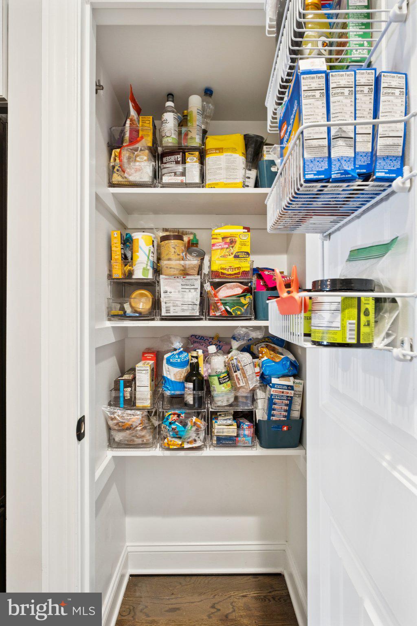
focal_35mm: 18
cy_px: 313
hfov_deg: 67.4
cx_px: 208
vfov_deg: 90.0
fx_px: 313
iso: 250
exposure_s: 1/3.33
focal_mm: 12
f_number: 8
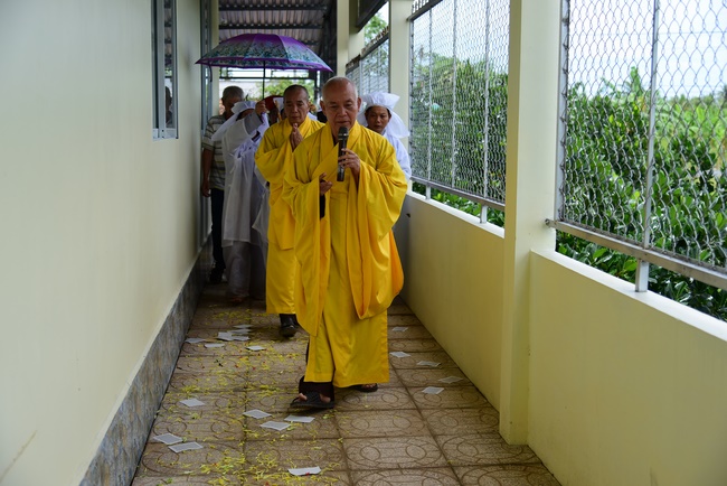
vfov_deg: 29.3
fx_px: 929
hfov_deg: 42.7
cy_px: 243
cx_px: 364
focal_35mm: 46
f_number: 4
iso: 320
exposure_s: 1/1250
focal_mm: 46
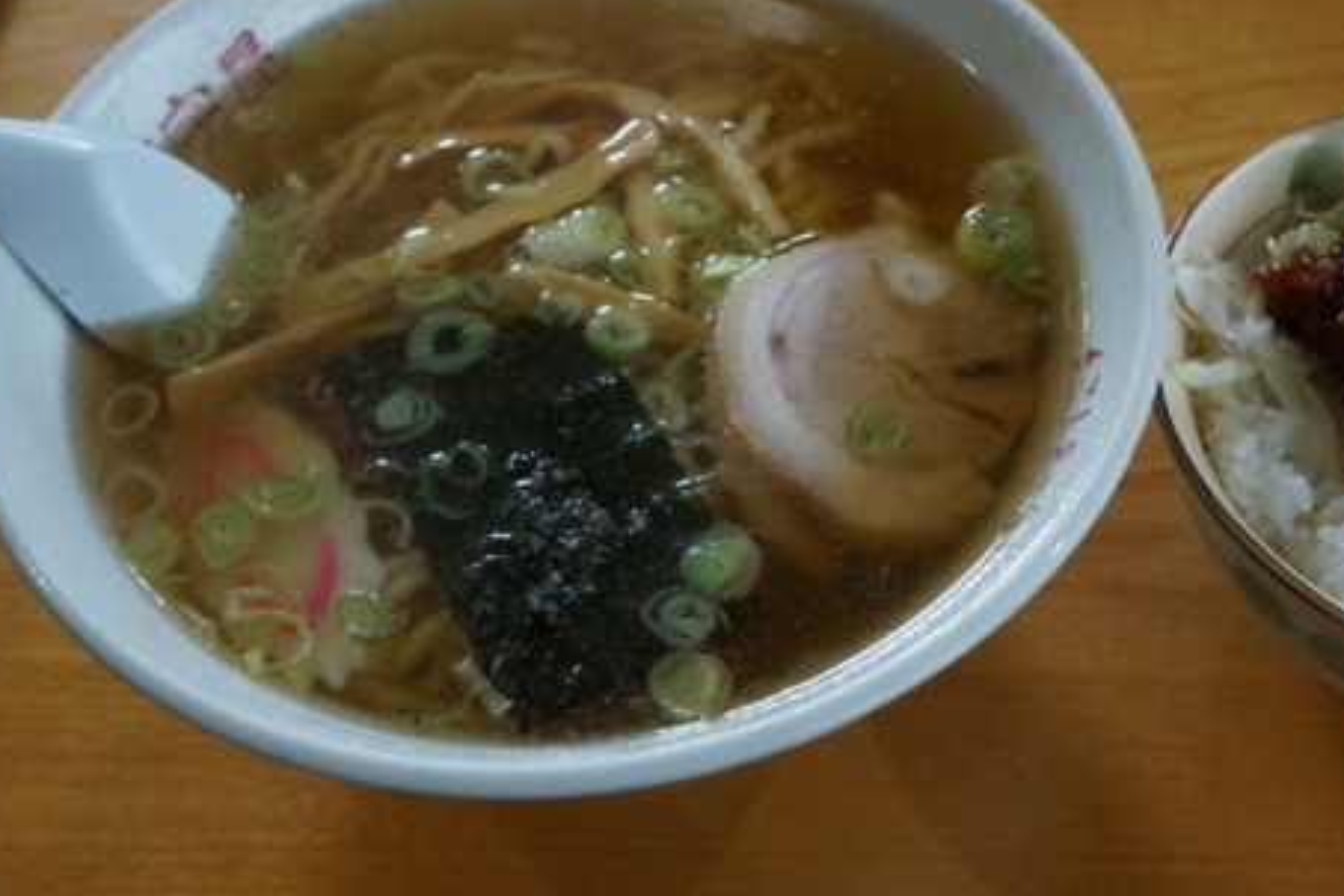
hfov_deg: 37.4
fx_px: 1979
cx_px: 771
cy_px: 337
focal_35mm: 53
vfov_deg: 25.4
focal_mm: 20
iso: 800
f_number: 4
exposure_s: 1/100
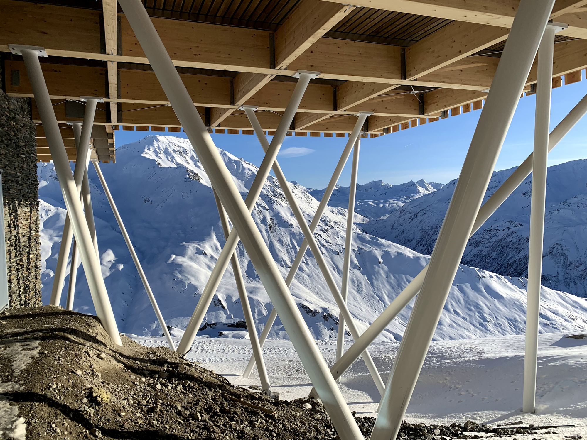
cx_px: 294
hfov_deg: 67.3
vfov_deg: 53.1
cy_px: 220
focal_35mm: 26
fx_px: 441
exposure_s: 1/3289
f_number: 1.8
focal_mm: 4.25
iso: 25
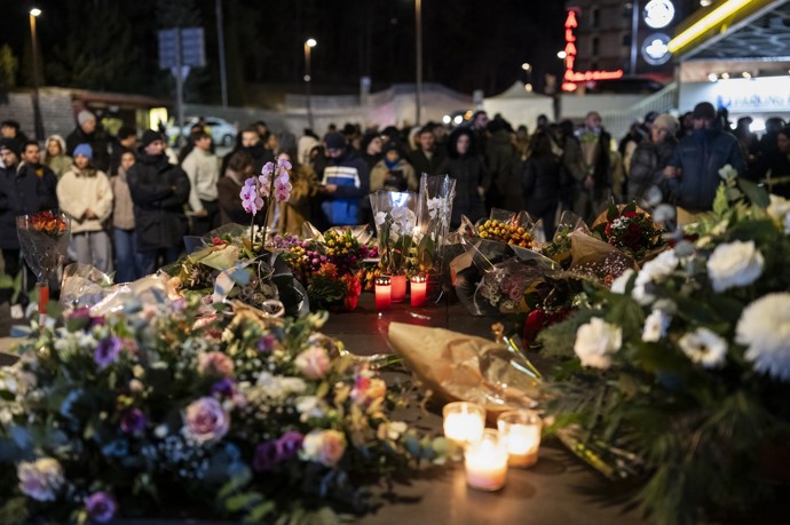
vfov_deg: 37.8
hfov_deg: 54.5
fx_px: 767
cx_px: 395
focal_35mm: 35
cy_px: 262
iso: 2500
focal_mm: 35
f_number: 1.6
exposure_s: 1/125
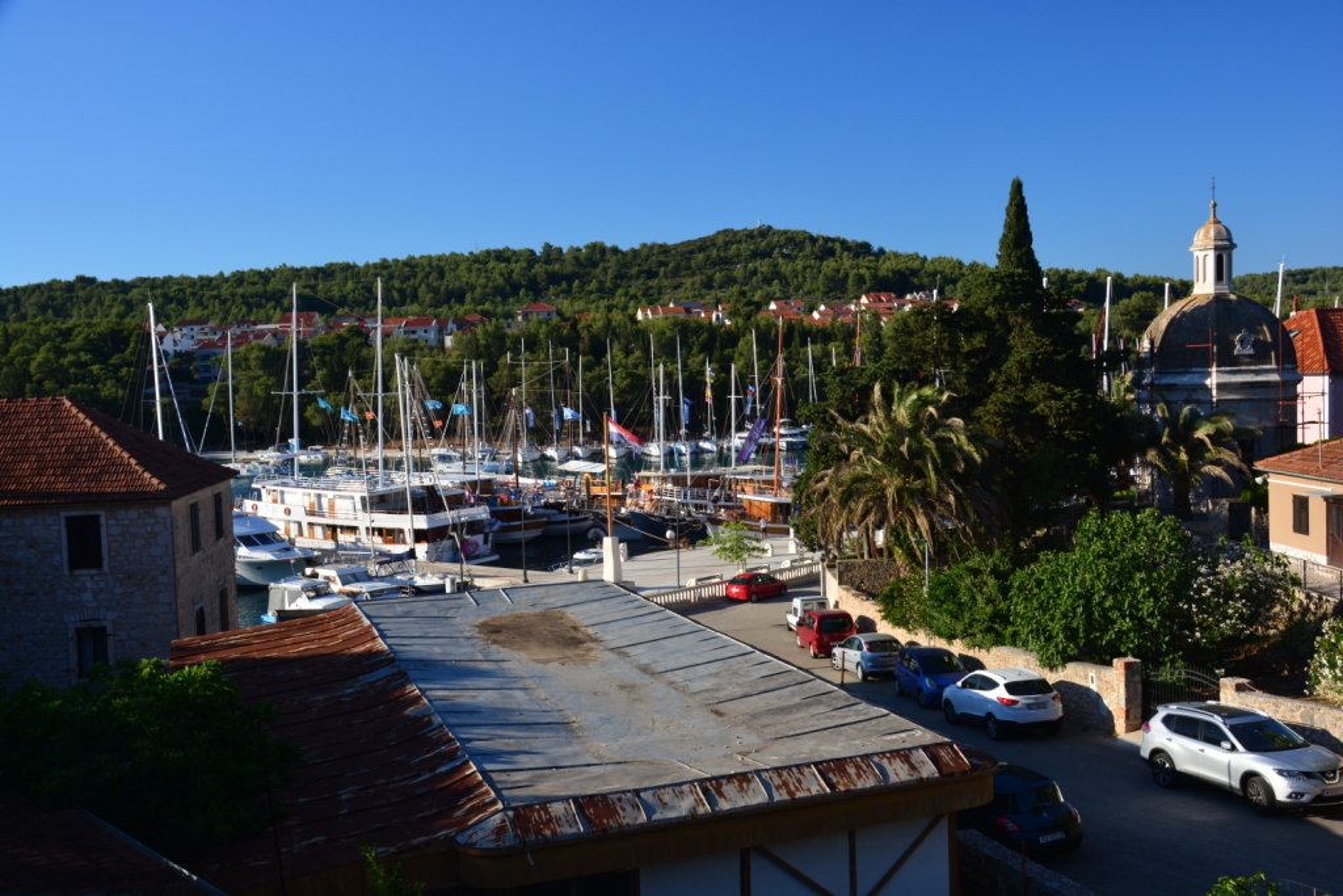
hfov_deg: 53.1
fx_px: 1343
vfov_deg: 36.9
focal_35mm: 36
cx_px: 672
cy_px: 448
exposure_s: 1/80
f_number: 11
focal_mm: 24
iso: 200
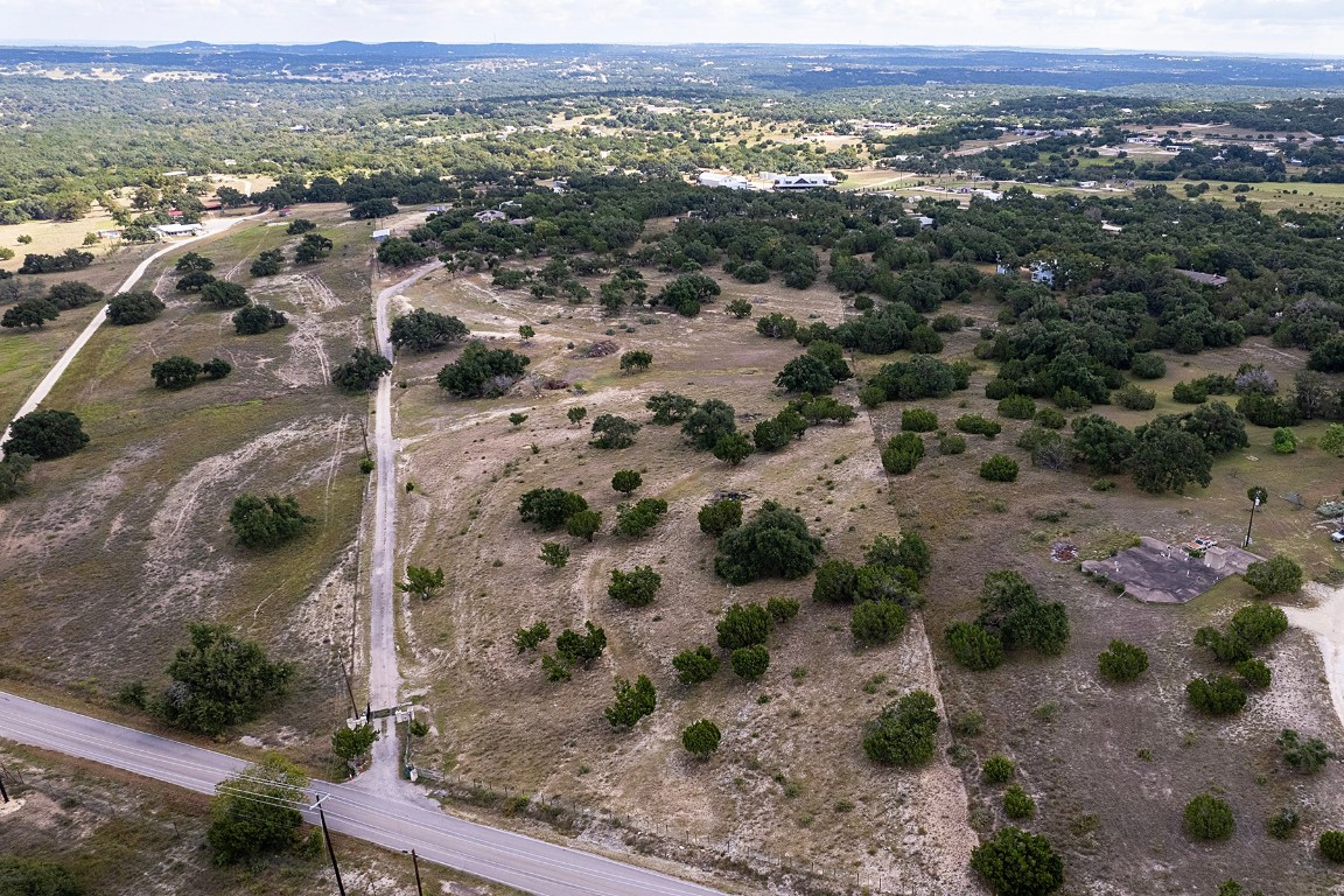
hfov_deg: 78.6
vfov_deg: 57.2
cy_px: 448
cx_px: 672
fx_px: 821
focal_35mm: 22
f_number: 2.8
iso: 120
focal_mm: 8.38
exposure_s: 1/60
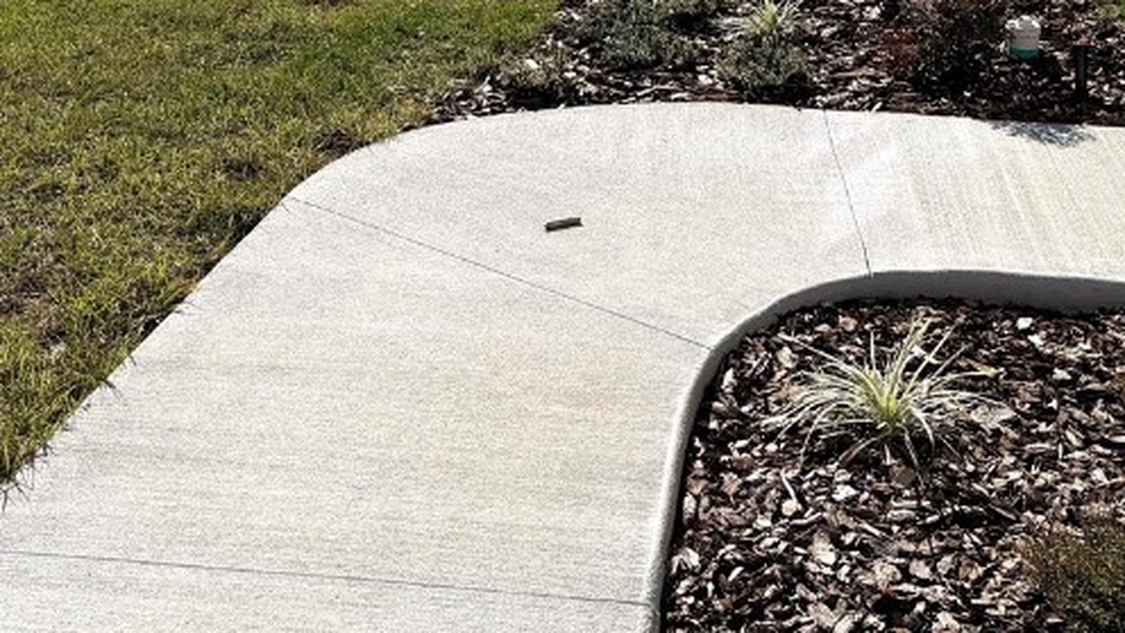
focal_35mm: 54
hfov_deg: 38.5
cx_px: 569
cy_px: -220
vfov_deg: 20.1
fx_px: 1611
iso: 80
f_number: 1.78
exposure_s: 1/9091
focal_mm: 6.76
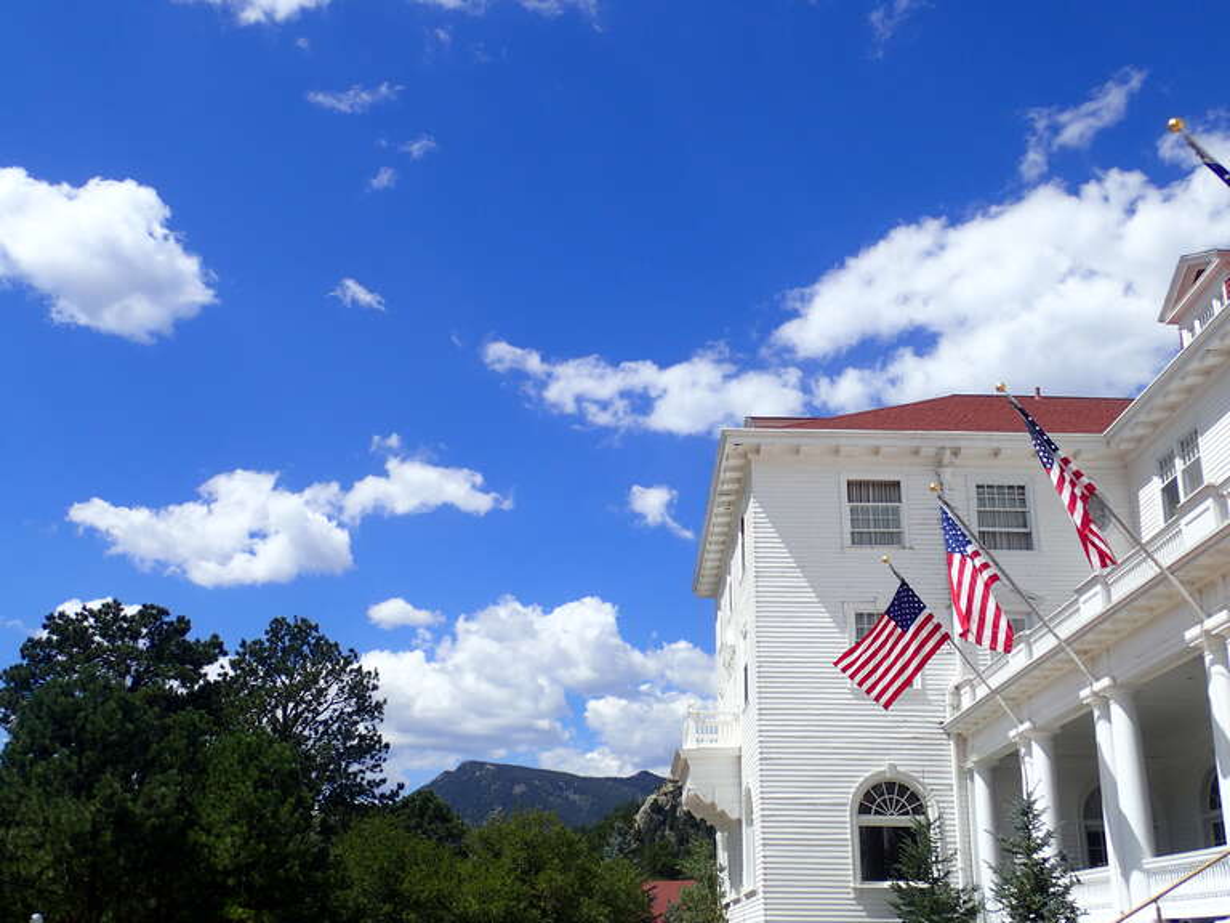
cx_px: 615
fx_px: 1350
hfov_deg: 49.0
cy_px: 462
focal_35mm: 38
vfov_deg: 37.7
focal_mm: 6.86
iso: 100
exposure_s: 1/160
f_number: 10
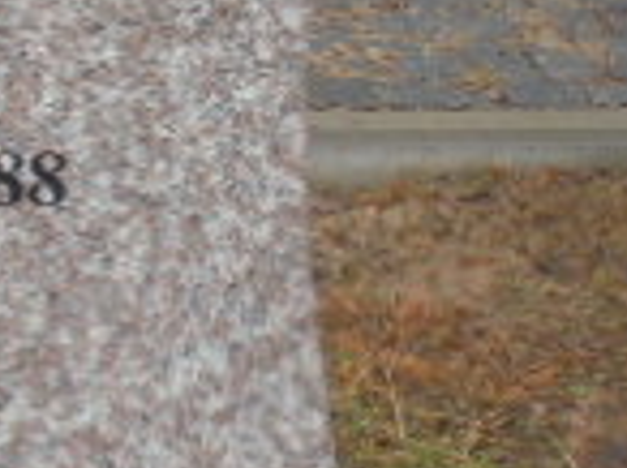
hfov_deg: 9.7
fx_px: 3418
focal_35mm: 189
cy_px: 112
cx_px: -679
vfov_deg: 7.8
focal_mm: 7.8
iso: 100
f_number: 4.5
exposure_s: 1/30
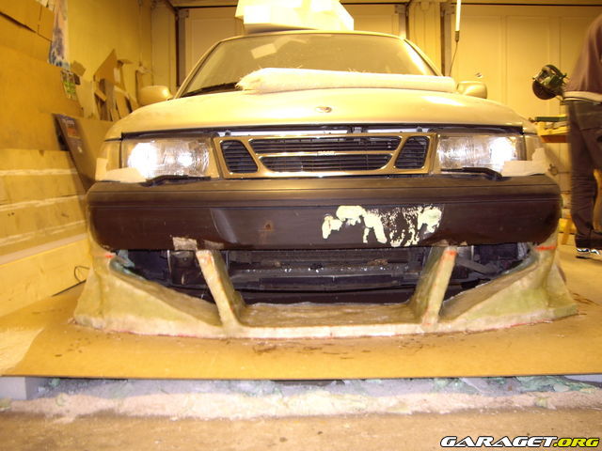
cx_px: 301
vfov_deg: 37.7
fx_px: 661
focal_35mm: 38
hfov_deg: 49.0
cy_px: 226
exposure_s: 1/5
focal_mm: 6.2
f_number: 2.7
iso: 100
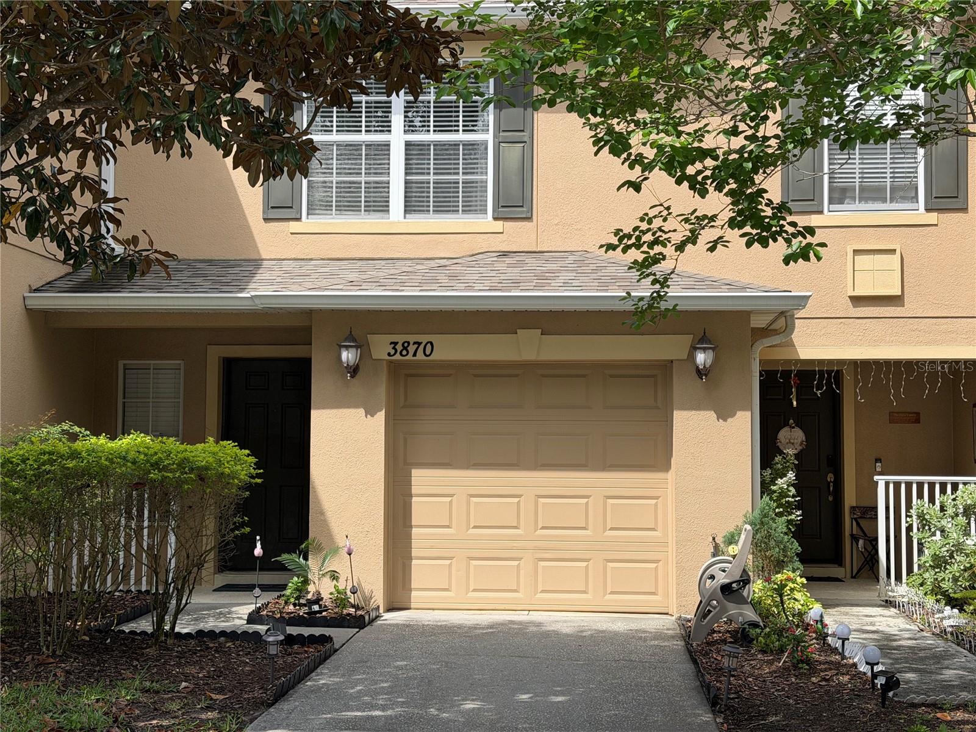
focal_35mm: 48
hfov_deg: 39.7
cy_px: 366
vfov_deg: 30.3
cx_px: 488
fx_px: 1353
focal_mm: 6.76
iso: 64
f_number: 1.78
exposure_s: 1/2415
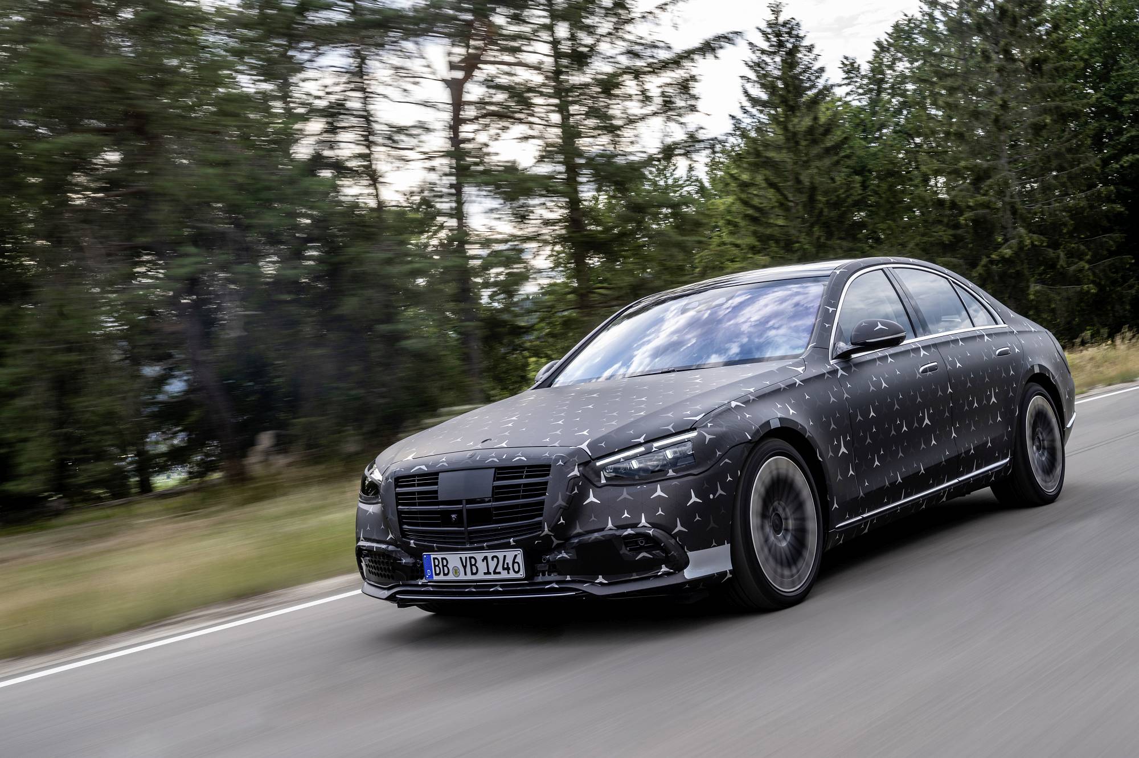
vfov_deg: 29.2
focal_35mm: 46
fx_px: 1454
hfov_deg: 42.8
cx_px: 570
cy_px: 379
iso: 50
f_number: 11
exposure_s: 1/25
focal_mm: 46
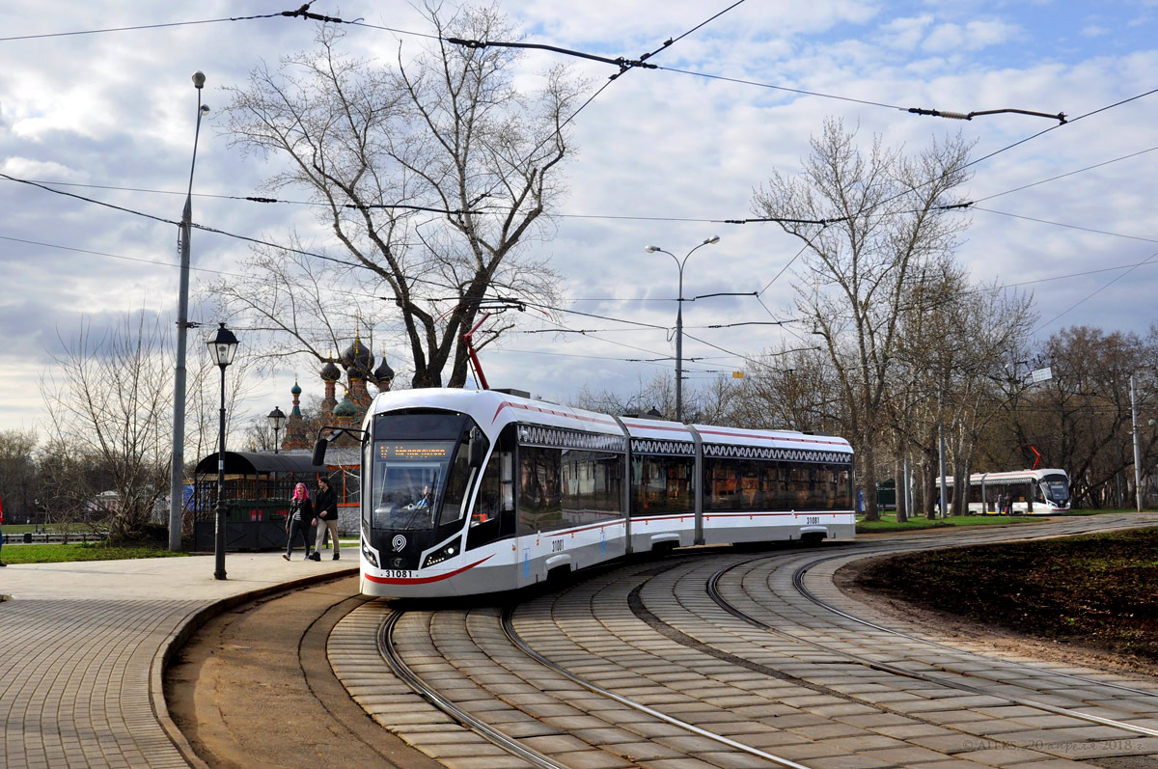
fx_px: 1157
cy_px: 384
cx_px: 579
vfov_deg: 36.8
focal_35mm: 36
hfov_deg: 53.2
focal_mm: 24
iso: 200
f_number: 7.1
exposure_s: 1/400
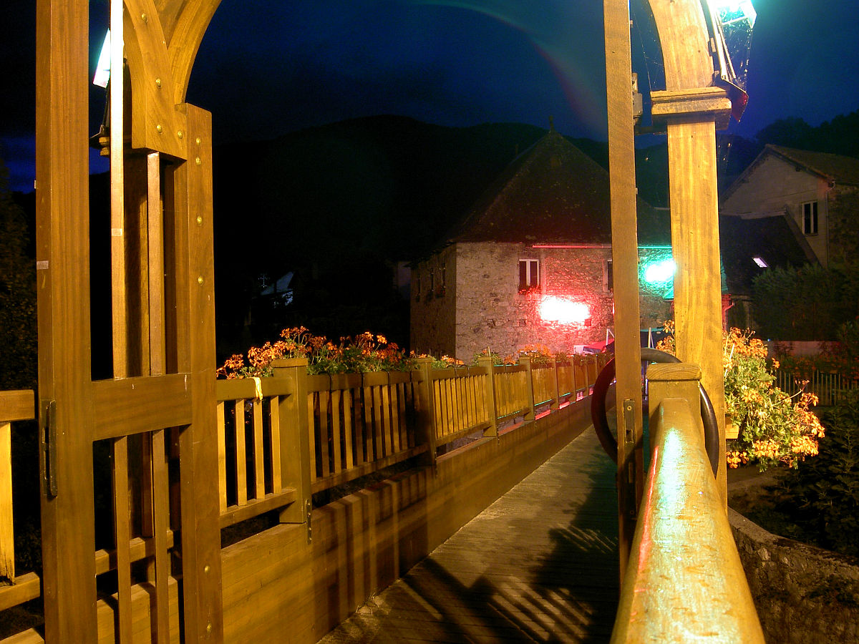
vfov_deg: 41.8
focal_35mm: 34
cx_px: 430
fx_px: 844
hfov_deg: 54.0
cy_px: 322
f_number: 4.7
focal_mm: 5.6
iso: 50
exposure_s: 15
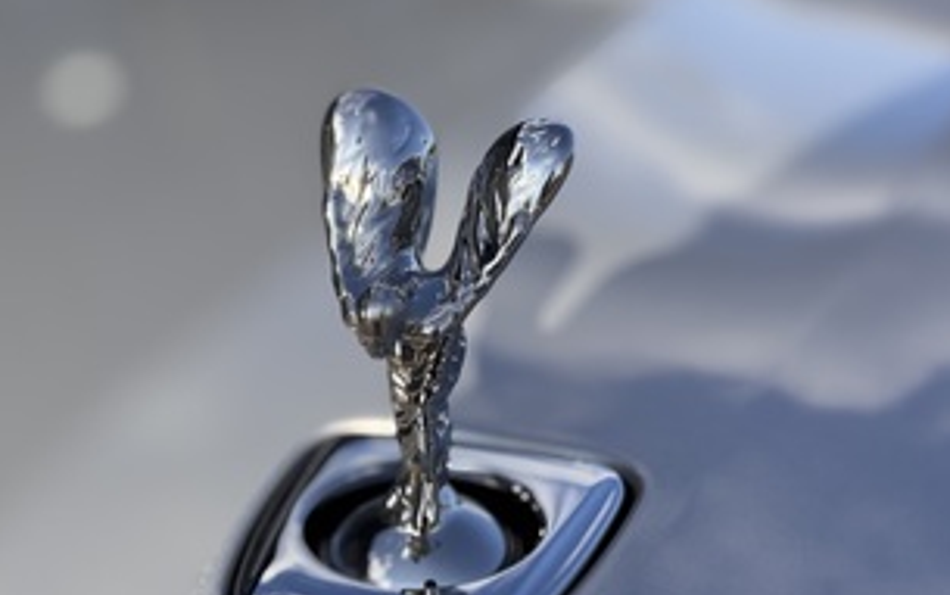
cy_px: 357
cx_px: 377
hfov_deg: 29.3
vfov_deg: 18.6
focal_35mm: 70
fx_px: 1813
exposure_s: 1/1984
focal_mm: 6.76
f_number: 1.78
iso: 64
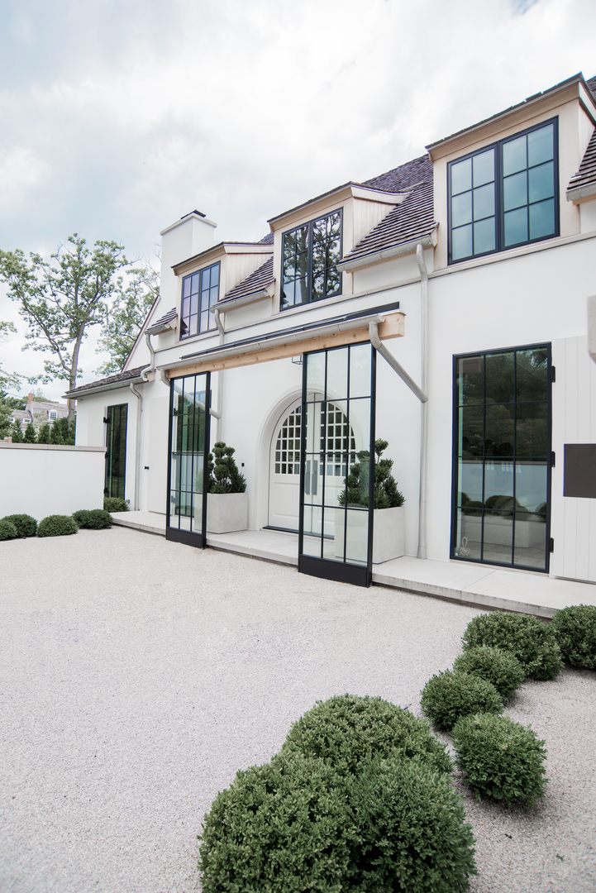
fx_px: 447
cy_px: 446
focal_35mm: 18
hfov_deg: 67.4
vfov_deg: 90.0
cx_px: 298
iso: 100
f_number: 5.6
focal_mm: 18
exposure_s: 1/200
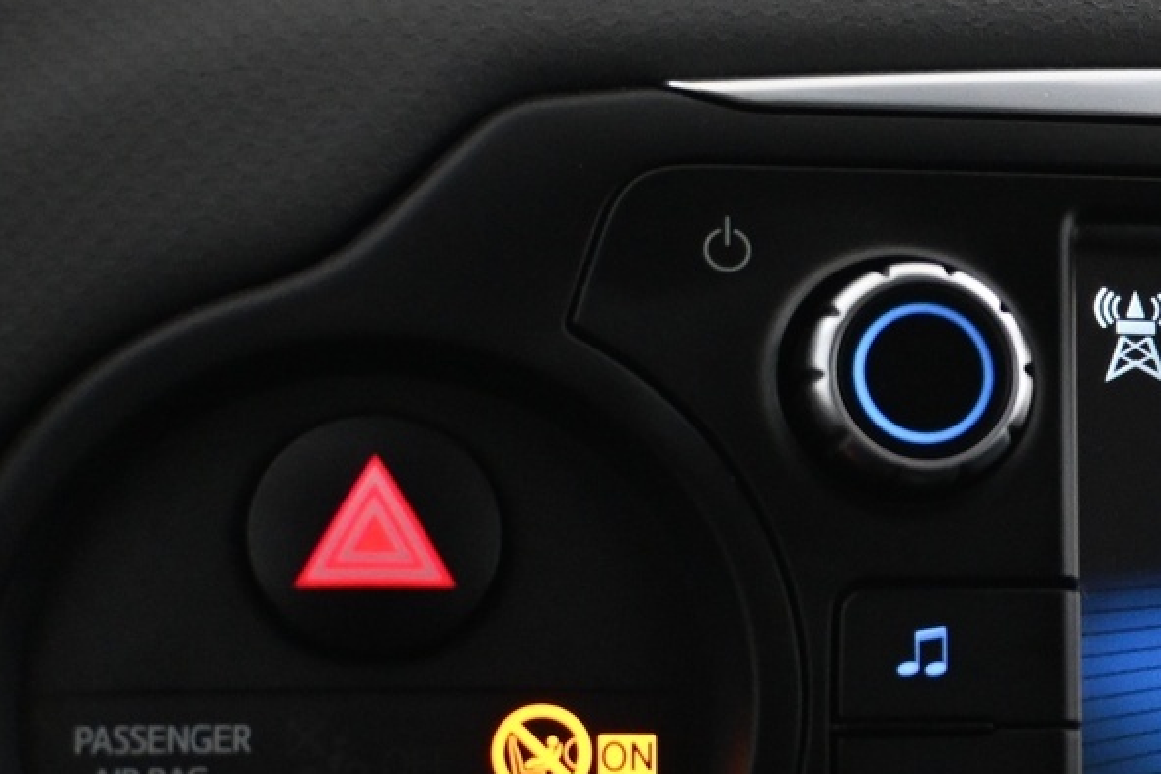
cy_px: 642
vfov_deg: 12.0
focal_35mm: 114
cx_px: 1503
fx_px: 3666
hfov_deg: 17.0
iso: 2800
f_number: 4.5
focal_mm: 27.5
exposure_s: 1/40
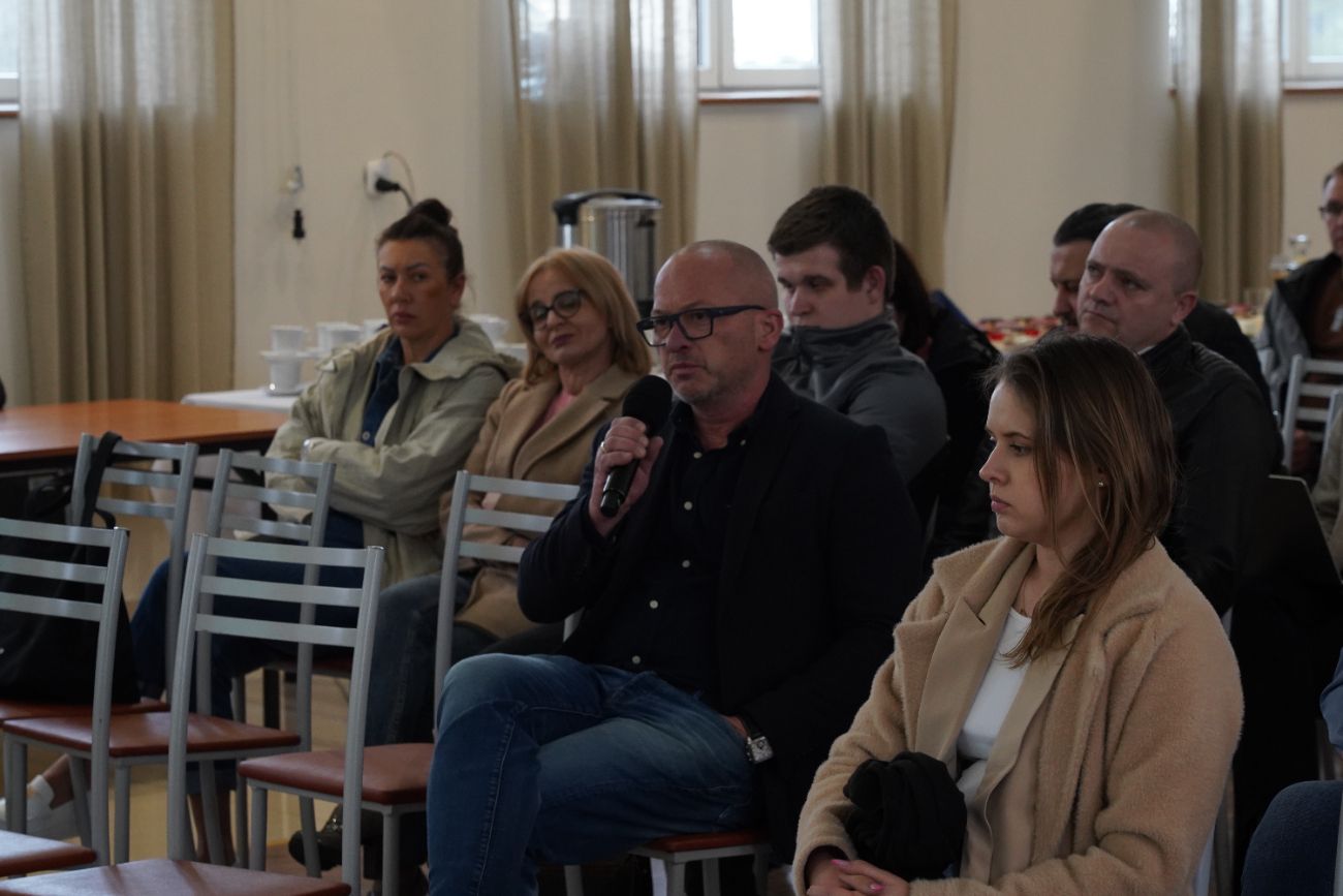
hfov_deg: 19.5
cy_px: 448
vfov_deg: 13.0
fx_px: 3917
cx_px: 672
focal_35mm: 105
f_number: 8
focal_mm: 105
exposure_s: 1/100
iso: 3200
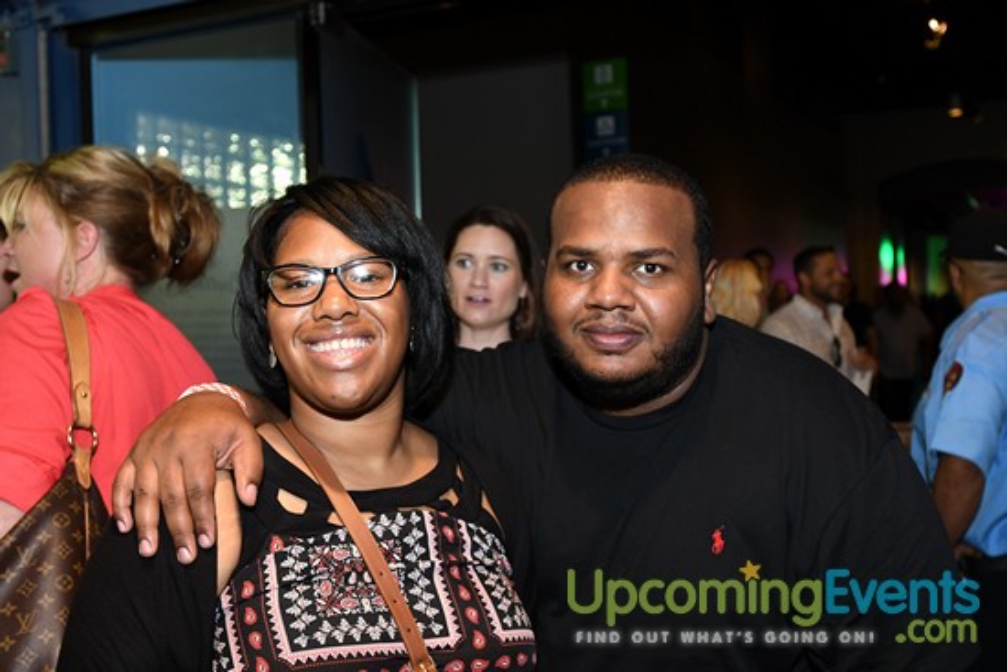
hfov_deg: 49.5
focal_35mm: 39
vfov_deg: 34.2
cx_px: 504
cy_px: 336
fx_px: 1091
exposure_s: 1/125
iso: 800
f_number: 3.5
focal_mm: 26
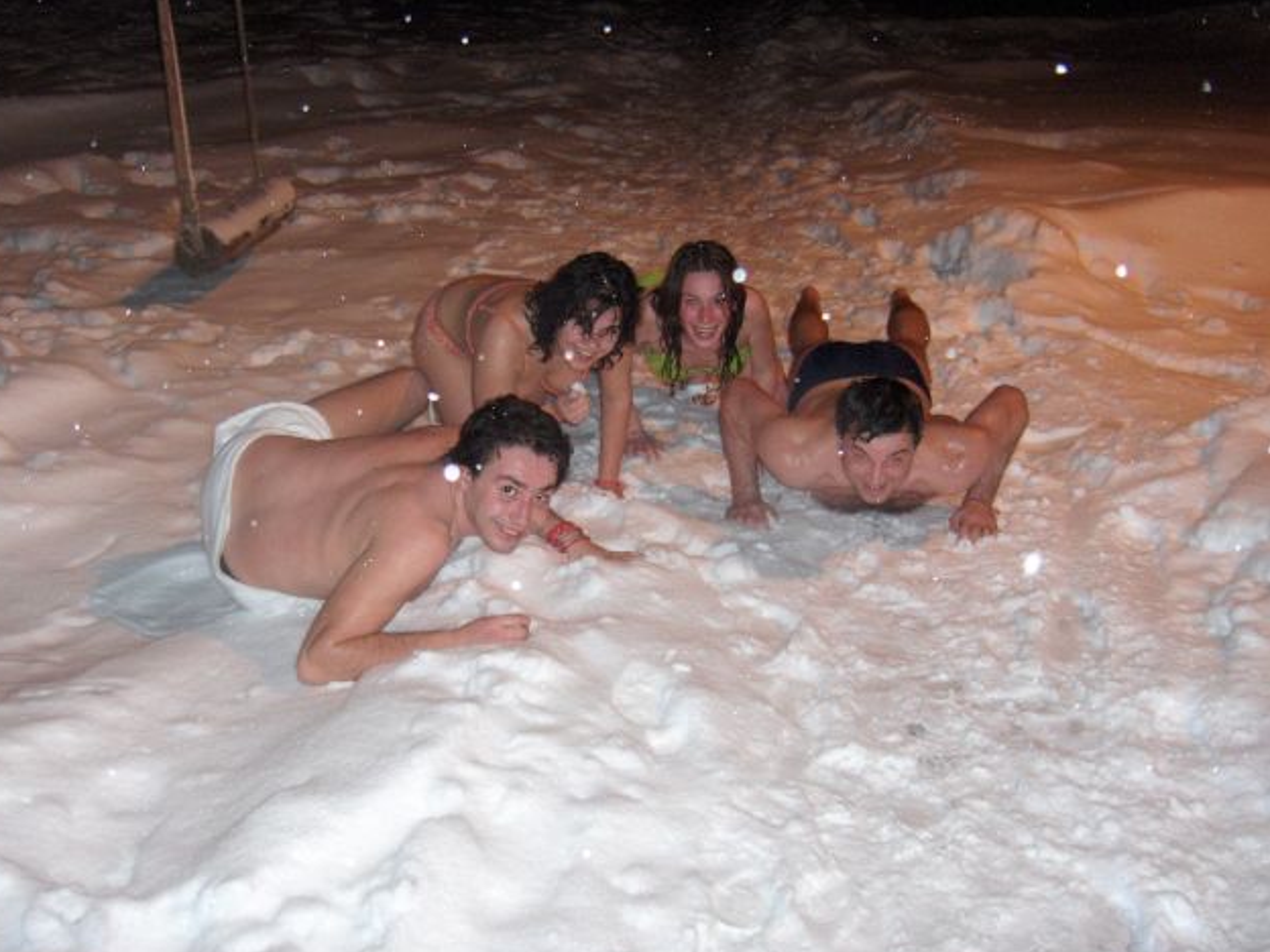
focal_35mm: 40
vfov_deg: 36.0
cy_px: 486
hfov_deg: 46.8
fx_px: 1468
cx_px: 623
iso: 100
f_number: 2.8
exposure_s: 1/60
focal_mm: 8
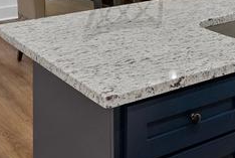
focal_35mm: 83
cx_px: 266
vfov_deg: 14.8
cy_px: -113
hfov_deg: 22.8
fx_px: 543
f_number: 8
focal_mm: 19
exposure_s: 1/6
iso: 800
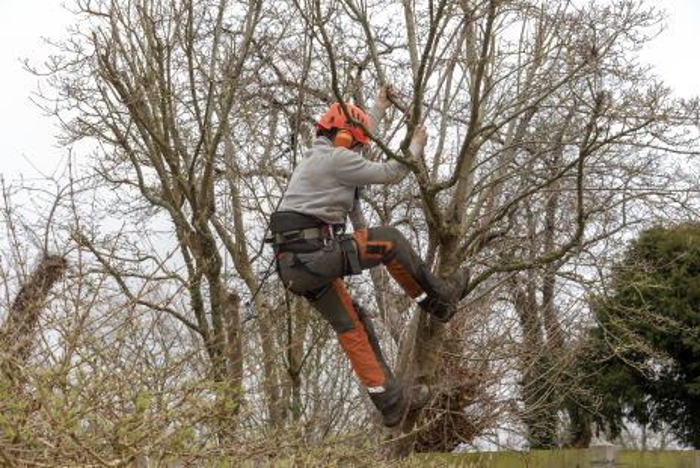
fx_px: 973
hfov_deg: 39.6
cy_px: 234
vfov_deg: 27.0
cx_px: 350
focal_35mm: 50
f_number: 7.1
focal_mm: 50
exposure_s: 1/200
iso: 400
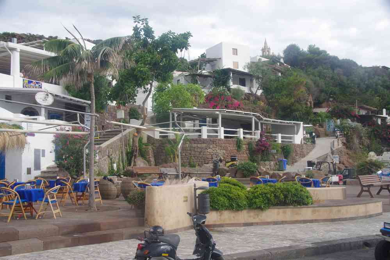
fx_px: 437
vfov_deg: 33.1
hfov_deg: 48.1
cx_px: 195
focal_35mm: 40
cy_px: 130
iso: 200
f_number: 10
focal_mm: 26.9
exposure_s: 1/50
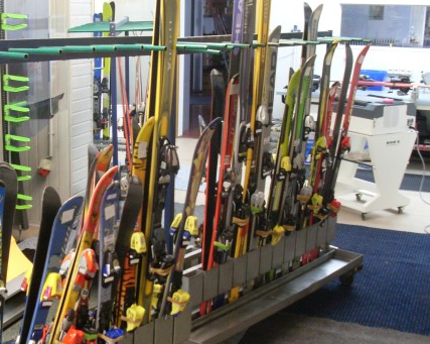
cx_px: 202
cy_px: 171
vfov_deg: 37.3
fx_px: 509
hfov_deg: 45.8
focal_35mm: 40
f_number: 3
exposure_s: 1/15
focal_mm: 6.3
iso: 200
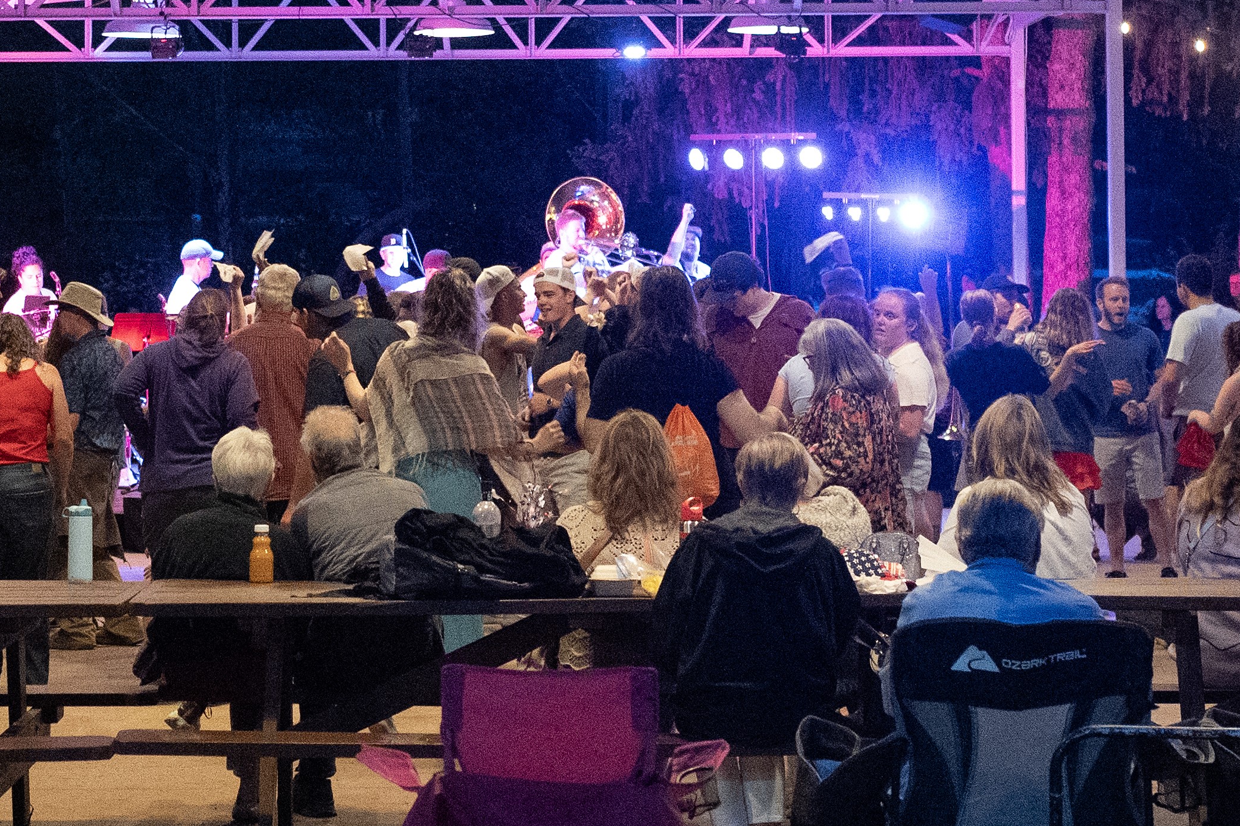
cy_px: 41
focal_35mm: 116
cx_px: 367
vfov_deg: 11.7
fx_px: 3995
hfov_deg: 17.6
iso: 18000
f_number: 2.8
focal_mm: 40
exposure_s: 1/125
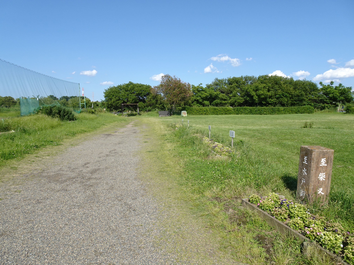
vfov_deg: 56.8
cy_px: 132
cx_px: 177
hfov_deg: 71.6
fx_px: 245
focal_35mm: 24
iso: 100
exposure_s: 1/1000
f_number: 3.5
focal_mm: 4.25
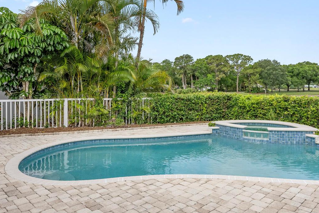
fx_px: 248
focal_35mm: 28
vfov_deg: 46.3
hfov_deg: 65.2
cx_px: 182
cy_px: 92
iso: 500
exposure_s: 1/1600
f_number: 8
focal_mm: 14
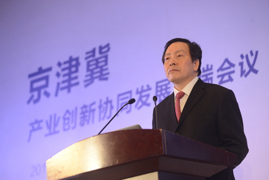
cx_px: 134
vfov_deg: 9.5
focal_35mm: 145
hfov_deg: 14.1
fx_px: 1084
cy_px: 90
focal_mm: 145
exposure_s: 1/160
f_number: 4
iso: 1000
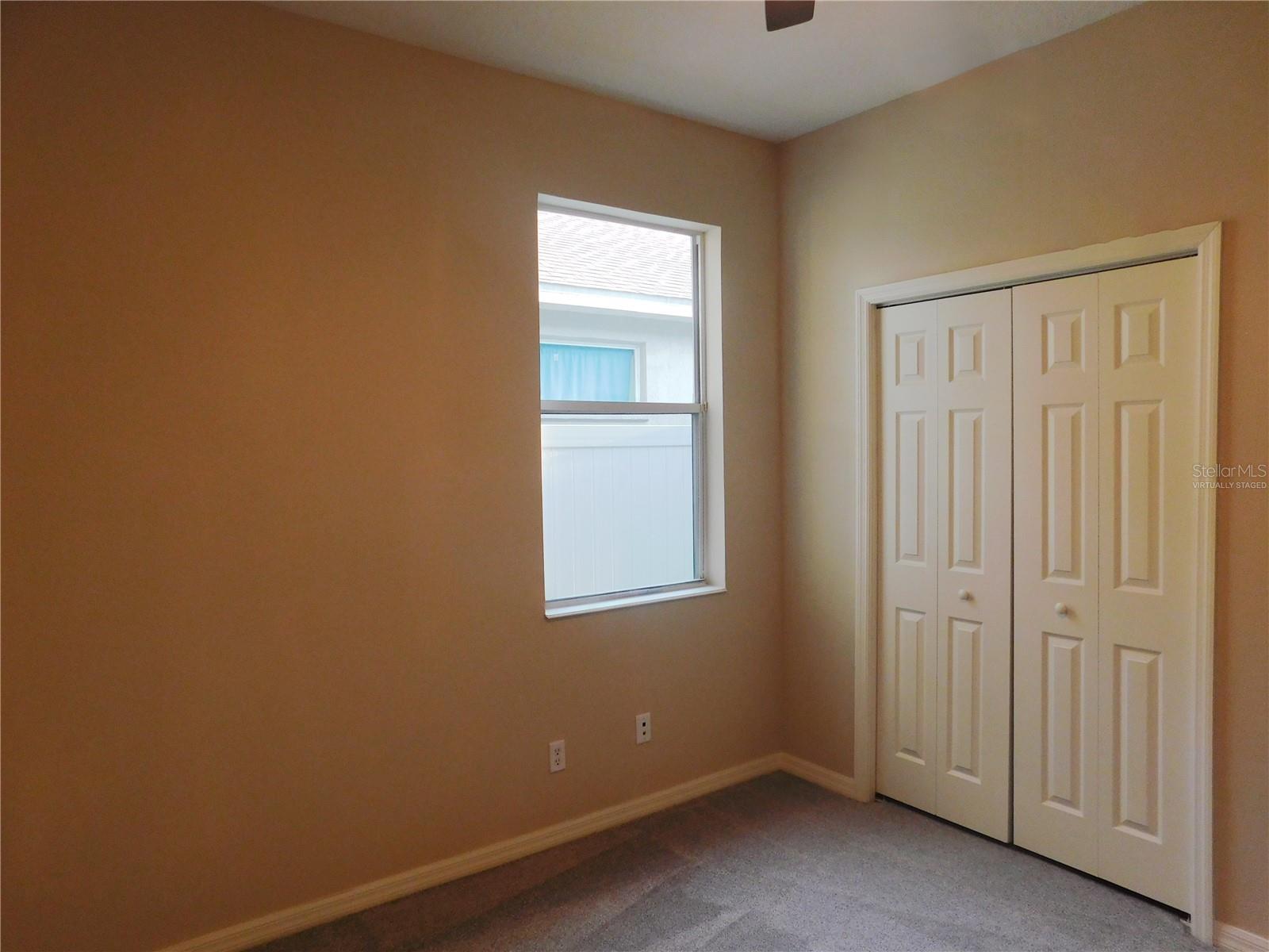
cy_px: 476
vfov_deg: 58.9
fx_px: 843
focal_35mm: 23
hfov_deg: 73.9
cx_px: 634
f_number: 3
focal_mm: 4
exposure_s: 1/60
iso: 125
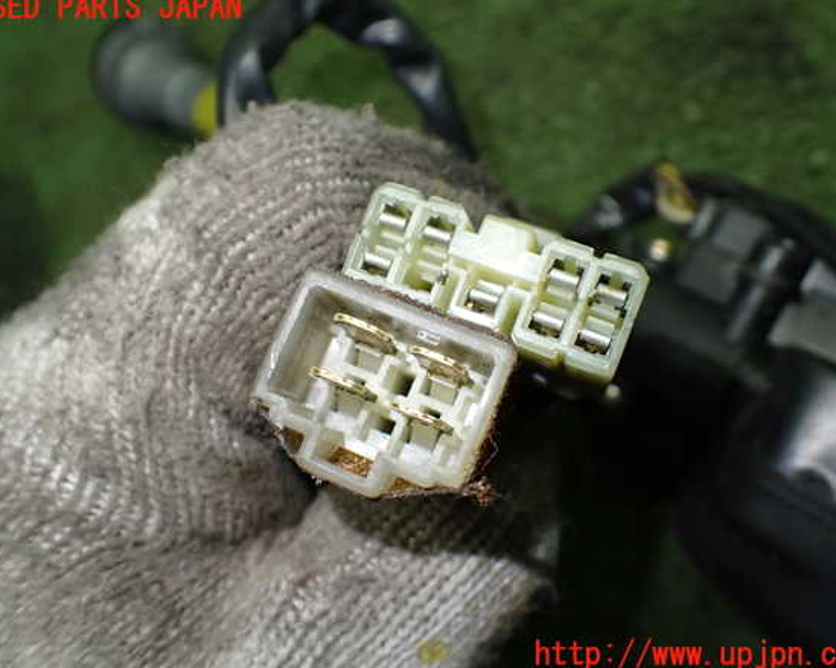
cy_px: 332
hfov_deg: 55.7
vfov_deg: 45.8
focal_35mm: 32
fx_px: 792
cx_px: 422
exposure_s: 1/125
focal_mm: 5.4
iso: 400
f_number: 2.3
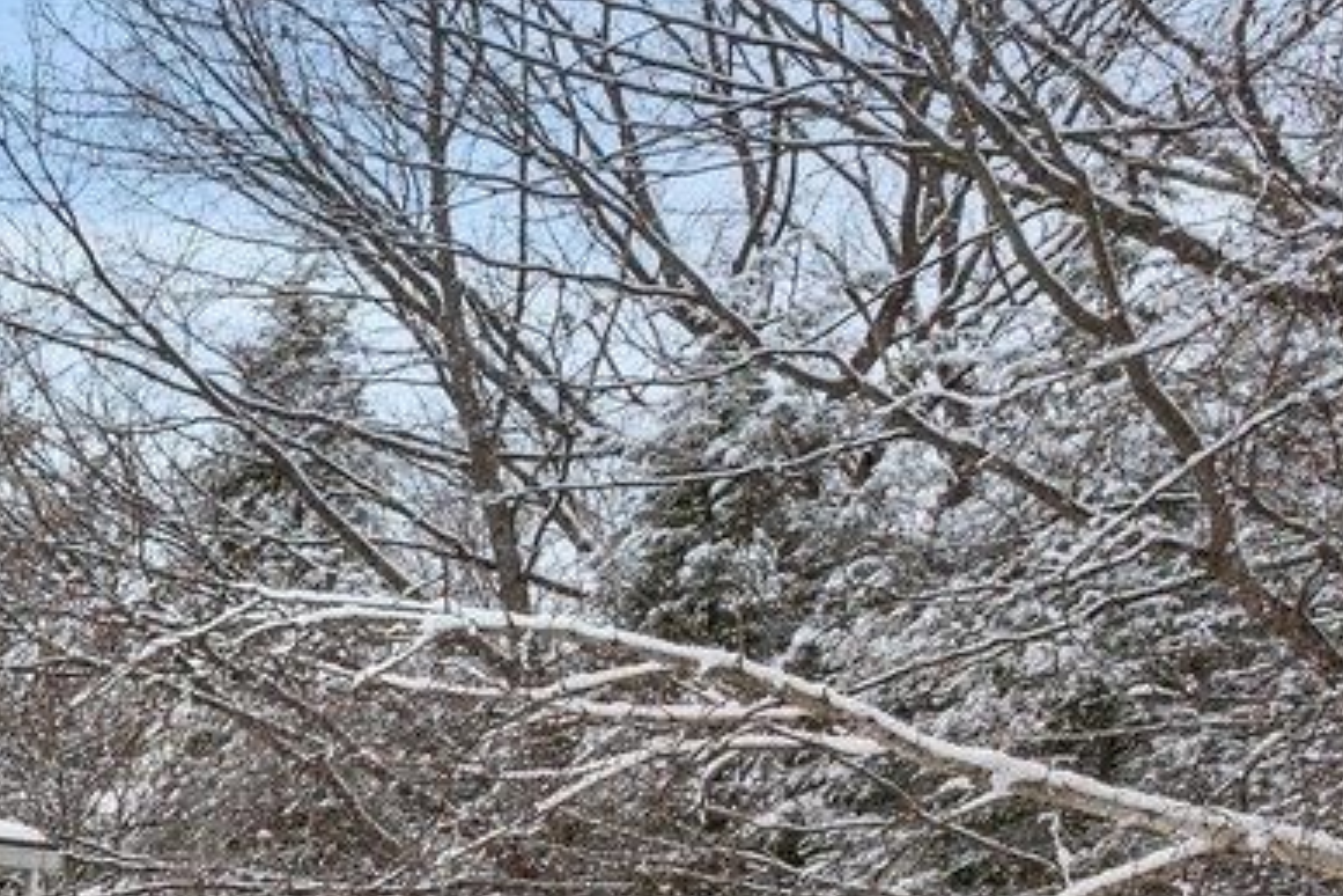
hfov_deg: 16.3
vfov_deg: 16.1
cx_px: -1673
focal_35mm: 74
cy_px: 1528
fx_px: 2760
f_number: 9
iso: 100
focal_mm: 14
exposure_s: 1/10
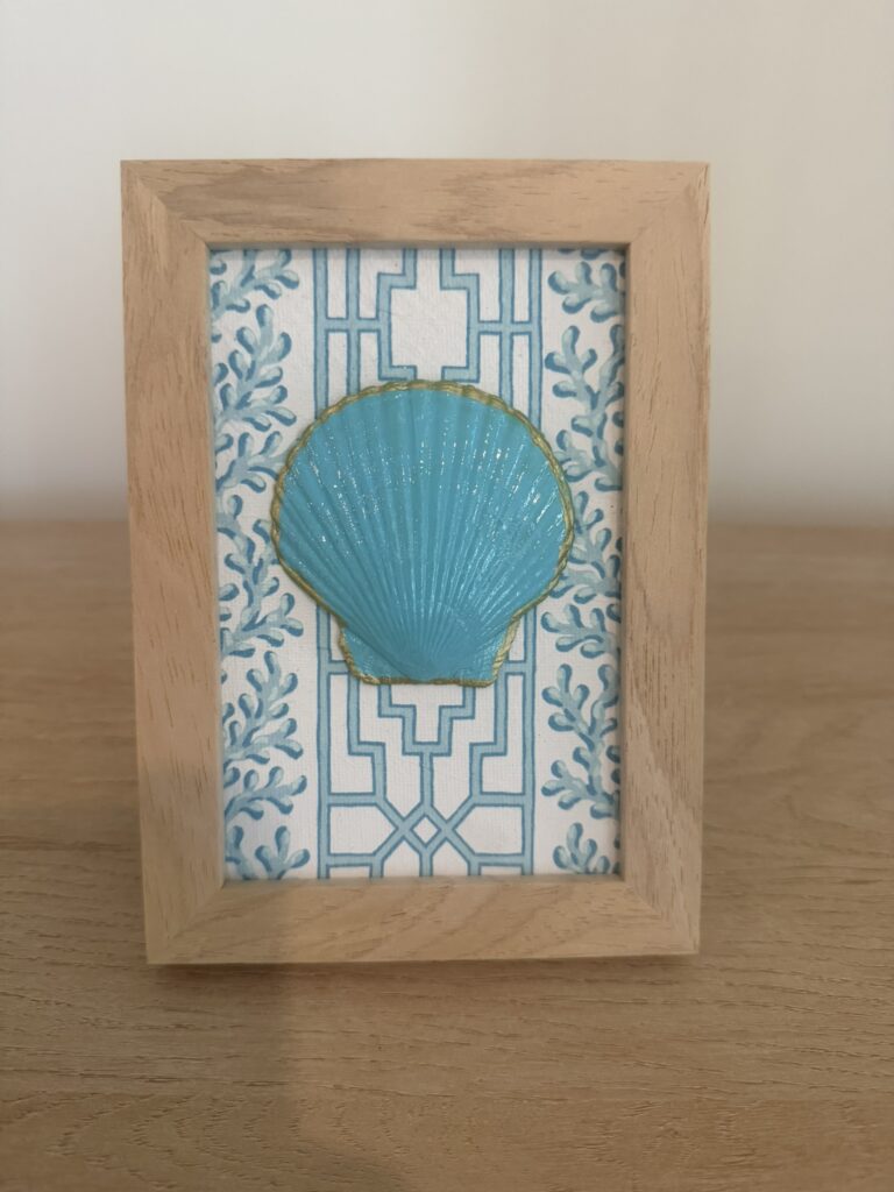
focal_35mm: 24
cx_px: 447
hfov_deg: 56.8
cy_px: 596
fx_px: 826
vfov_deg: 71.6
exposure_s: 1/60
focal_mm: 6.76
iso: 250
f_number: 1.78
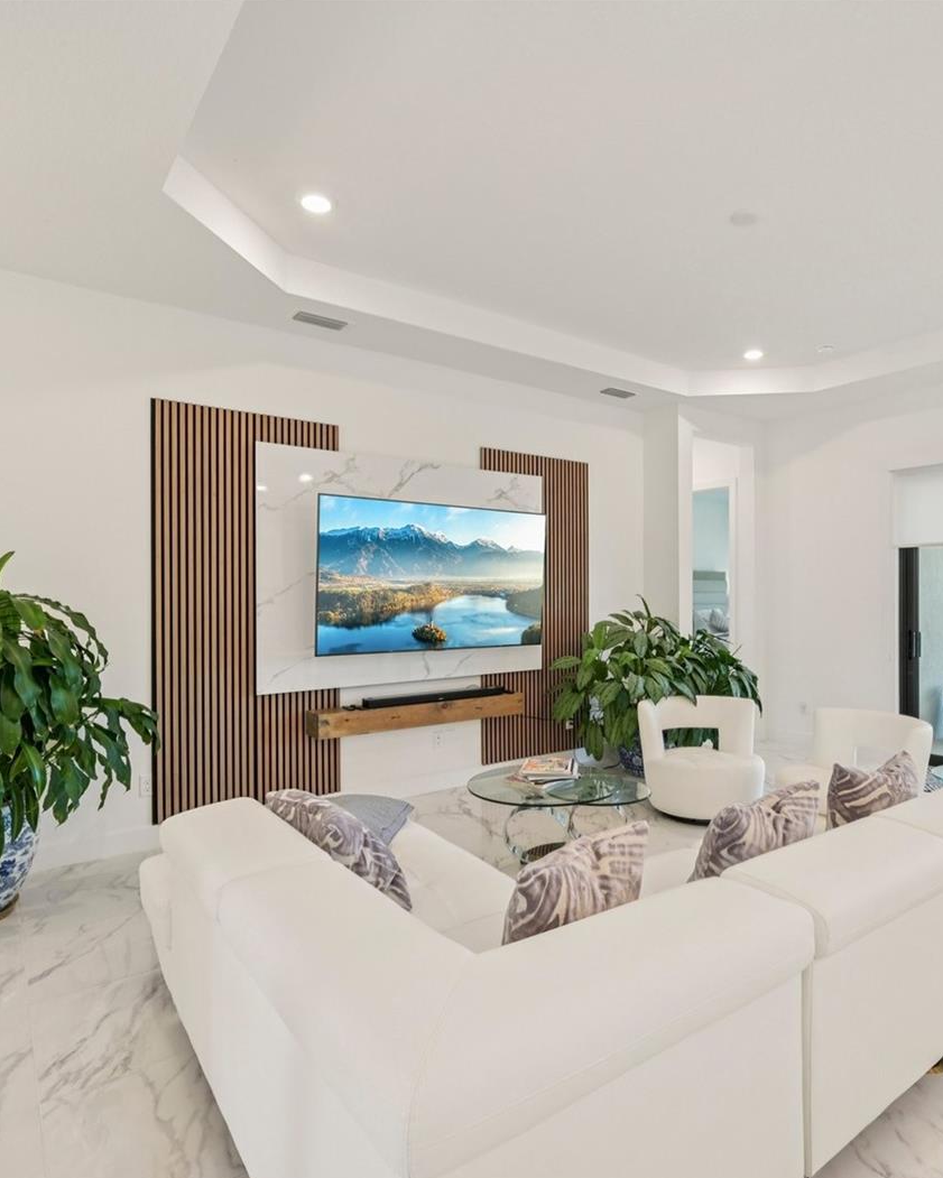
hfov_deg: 67.6
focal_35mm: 20
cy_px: 591
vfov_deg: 80.4
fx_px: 698
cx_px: 554
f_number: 8
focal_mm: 14
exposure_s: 1/30
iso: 400
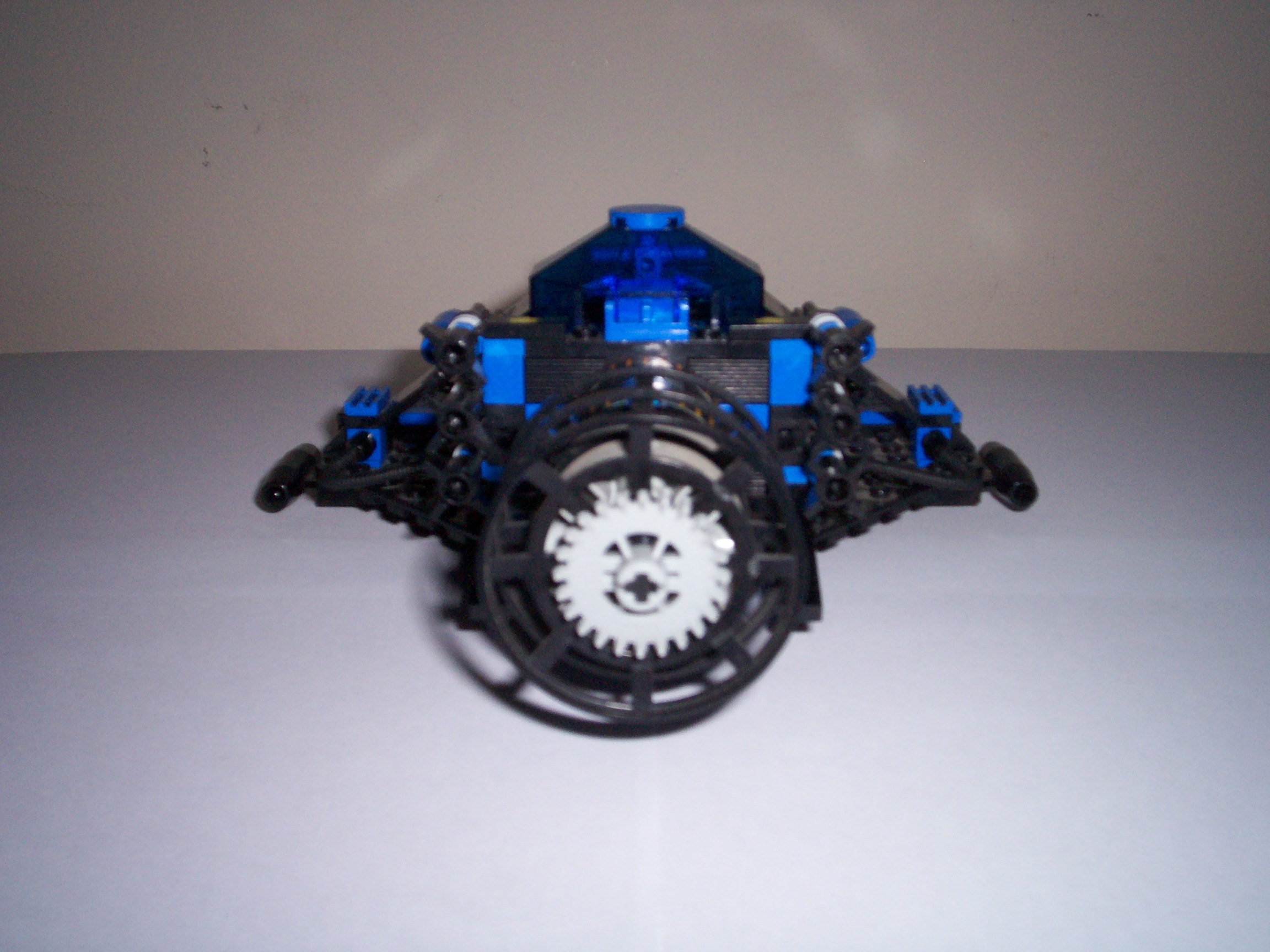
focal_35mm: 36
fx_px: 1321
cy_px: 476
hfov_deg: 51.4
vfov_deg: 39.7
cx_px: 635
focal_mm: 5.9
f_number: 4.5
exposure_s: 1/64
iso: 140
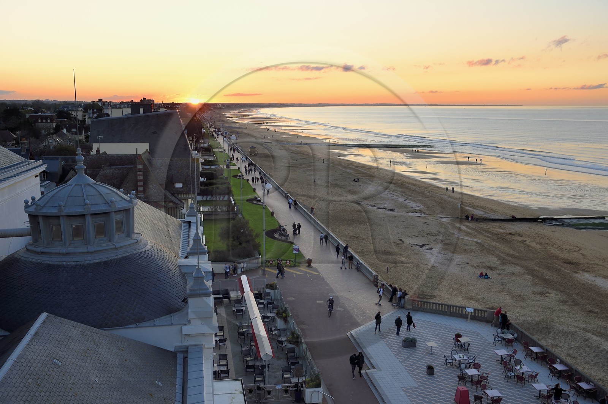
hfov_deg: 50.7
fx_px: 641
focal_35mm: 38
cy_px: 202
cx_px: 304
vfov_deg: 35.0
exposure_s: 1/50
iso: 200
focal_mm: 38
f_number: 8
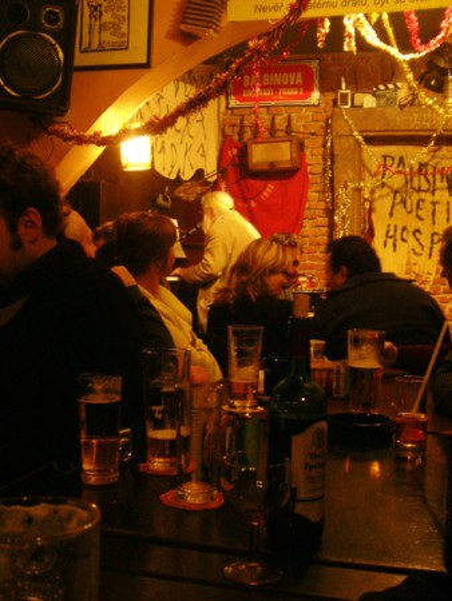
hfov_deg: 31.5
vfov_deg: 41.2
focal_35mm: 46
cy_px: 300
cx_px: 226
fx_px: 800
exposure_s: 1/8
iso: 256
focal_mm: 76
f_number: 3.2
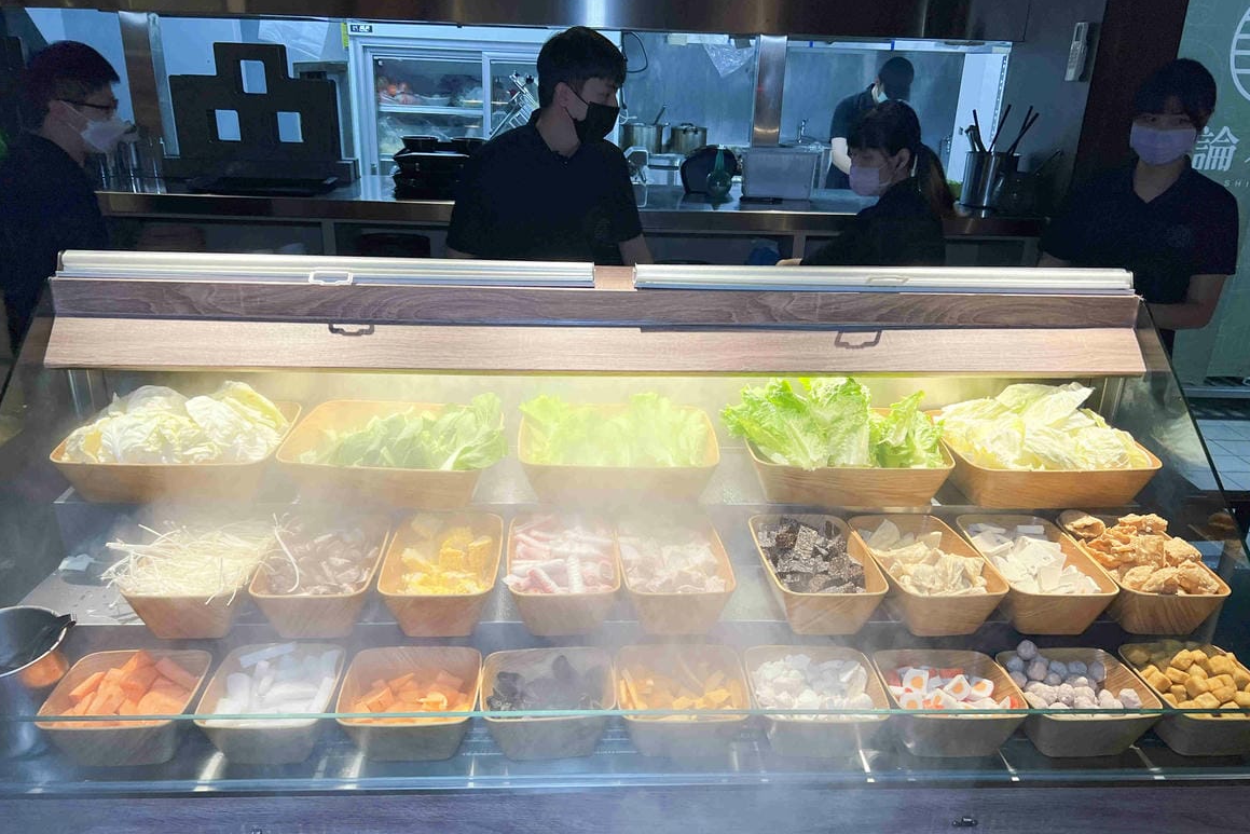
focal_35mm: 28
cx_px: 629
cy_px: 474
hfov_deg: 65.5
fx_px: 972
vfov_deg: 46.3
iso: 80
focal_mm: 5.7
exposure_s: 1/120
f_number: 1.5
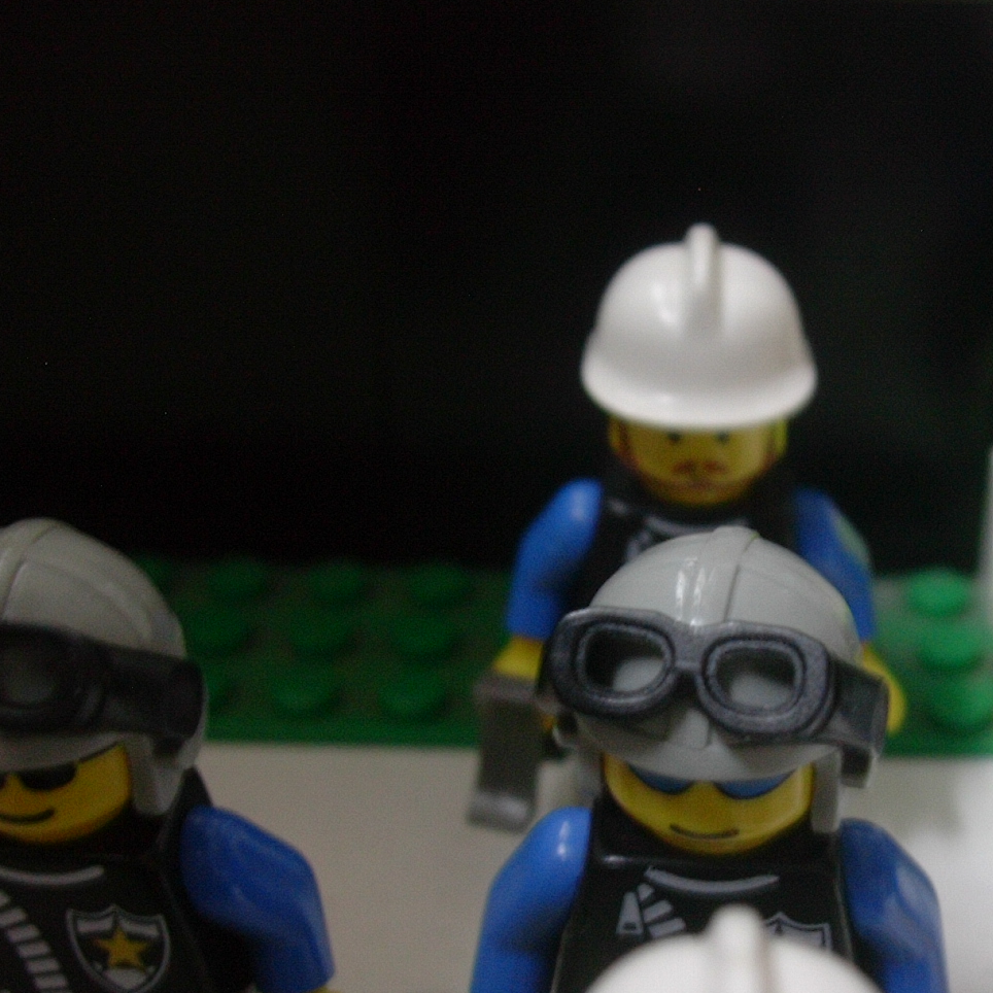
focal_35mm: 66
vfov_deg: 26.1
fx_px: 2142
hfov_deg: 25.8
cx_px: 717
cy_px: 538
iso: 70
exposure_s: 1/5.6
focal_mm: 6.7
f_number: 2.9
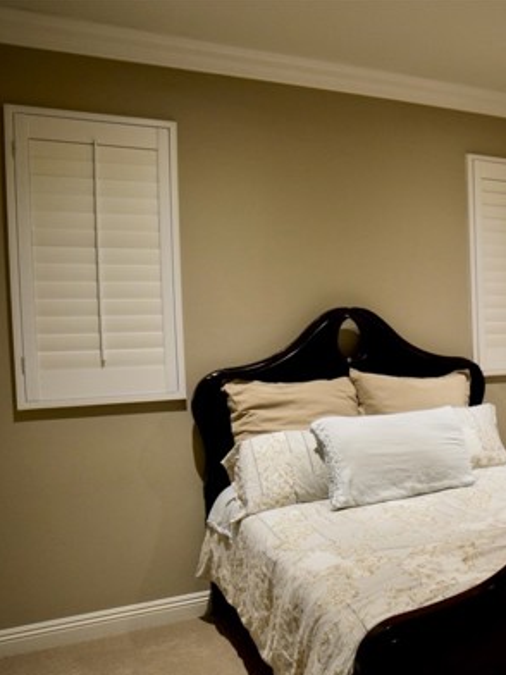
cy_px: 366
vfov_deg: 55.3
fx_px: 643
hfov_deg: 37.7
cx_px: 520
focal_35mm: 33
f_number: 3.2
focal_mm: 14
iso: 800
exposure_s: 1/40
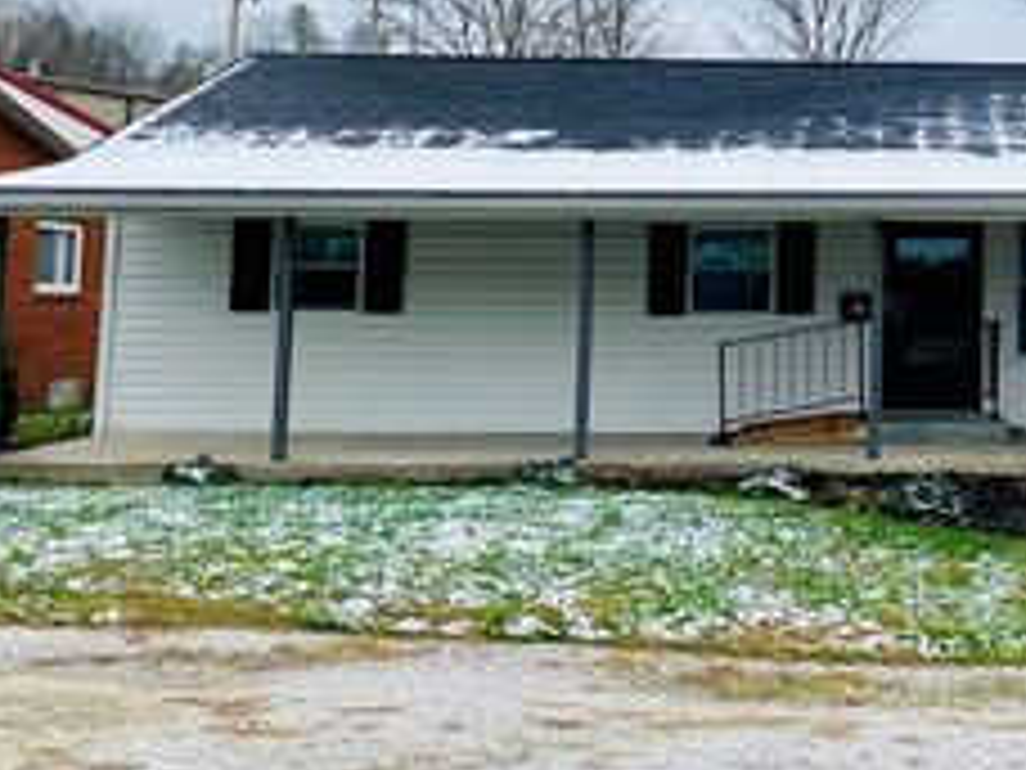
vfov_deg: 25.2
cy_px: 146
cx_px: 963
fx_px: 1689
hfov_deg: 31.8
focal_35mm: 57
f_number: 1.8
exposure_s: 1/1377
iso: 32
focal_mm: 4.25
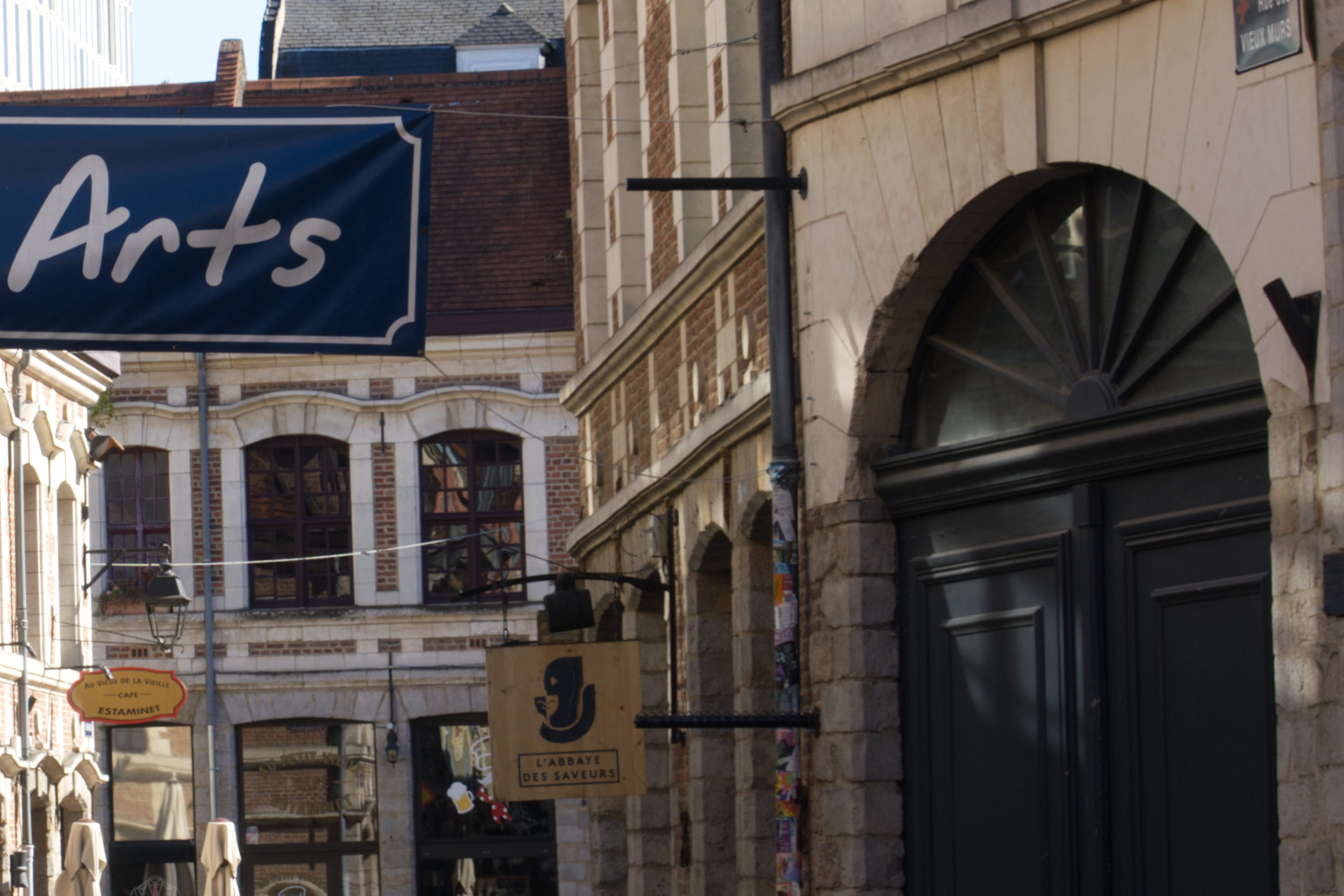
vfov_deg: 9.7
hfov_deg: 14.3
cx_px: -30
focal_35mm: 141
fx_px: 5263
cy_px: 492
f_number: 8
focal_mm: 40
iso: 100
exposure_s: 1/200
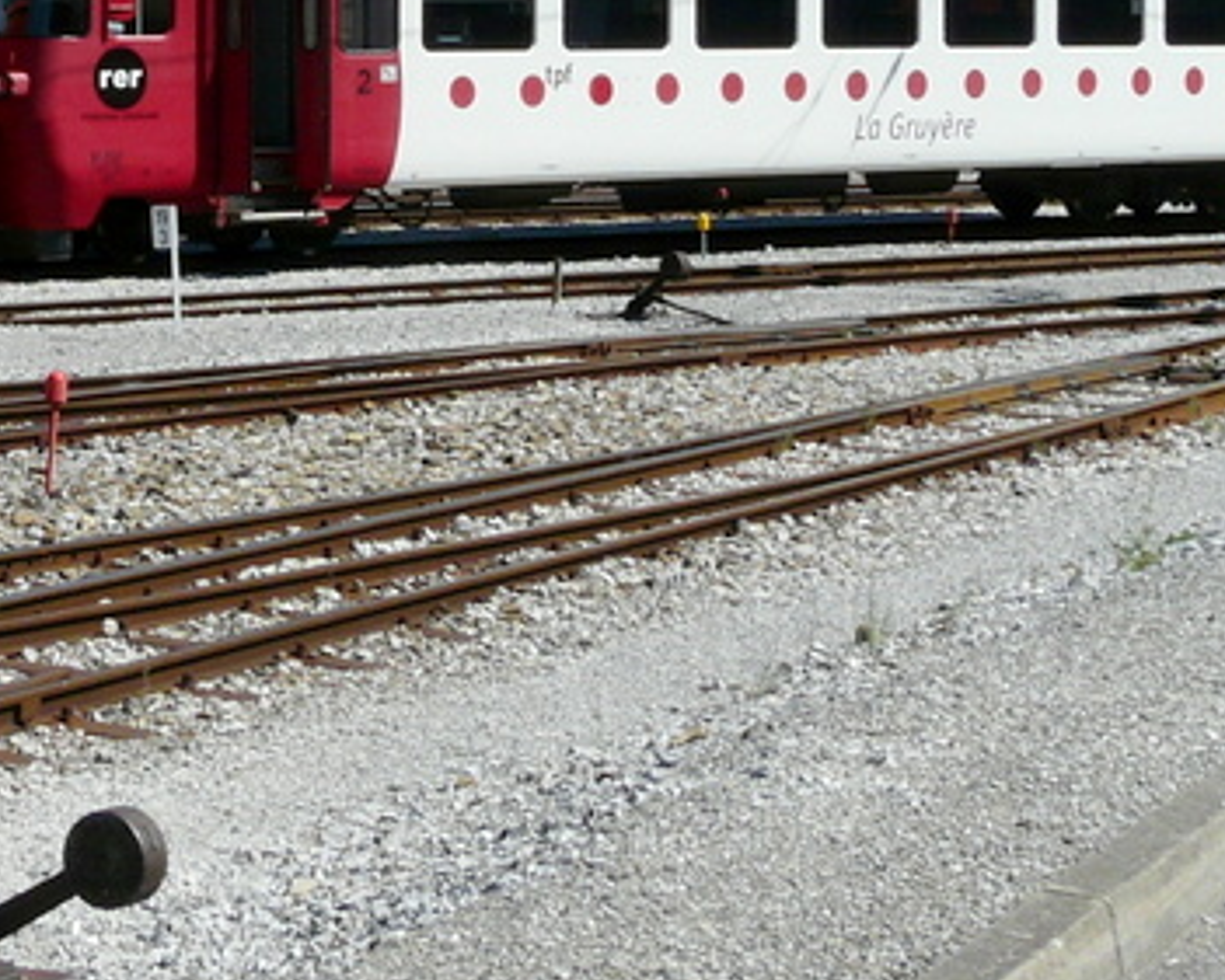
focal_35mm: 100
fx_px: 3627
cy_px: 14
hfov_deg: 18.8
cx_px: 101
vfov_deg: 15.1
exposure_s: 1/400
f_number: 6.3
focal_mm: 5.9
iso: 100
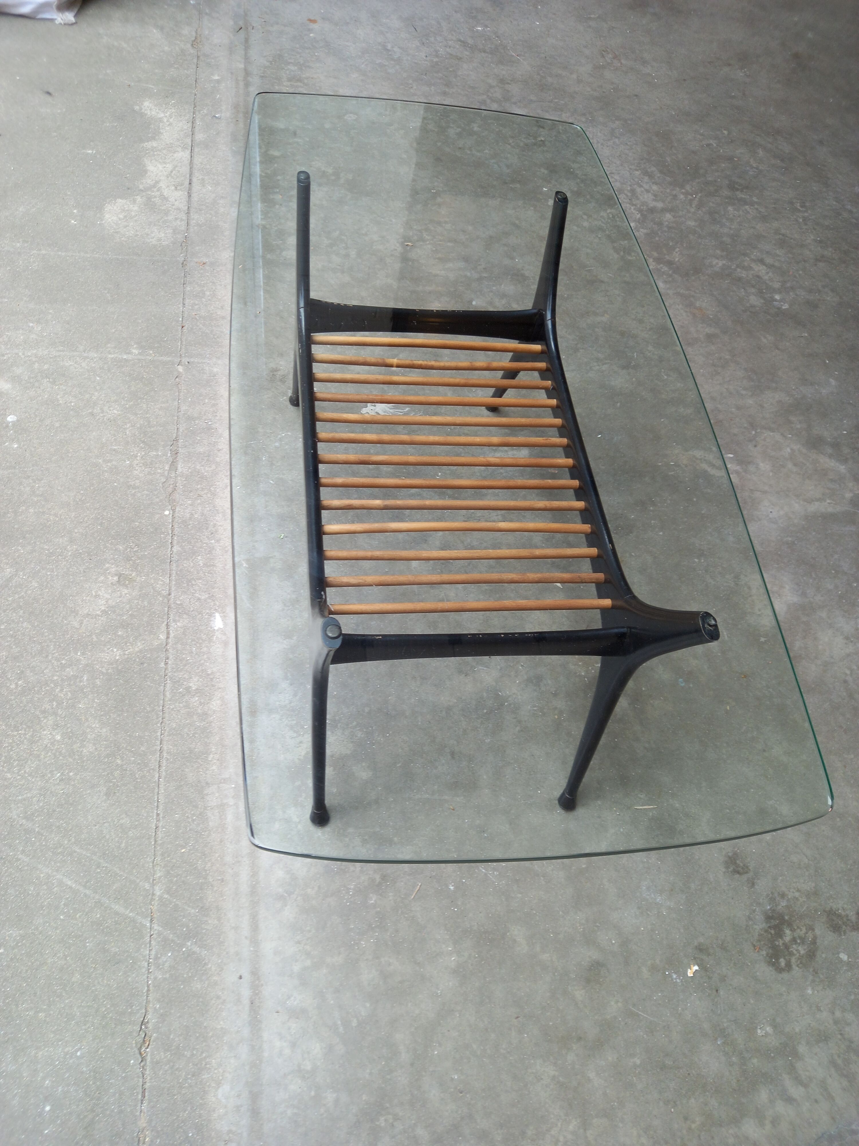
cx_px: 430
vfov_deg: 69.4
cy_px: 573
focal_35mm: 25
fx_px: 827
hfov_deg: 54.9
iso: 50
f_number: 2
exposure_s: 1/100
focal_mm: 4.6
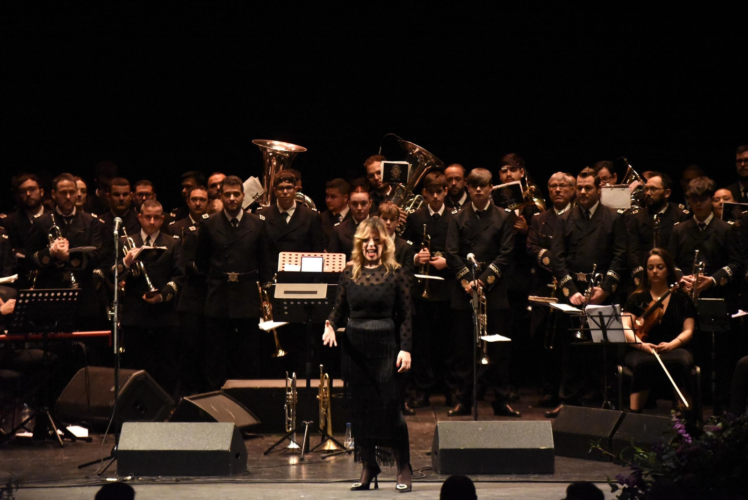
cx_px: 374
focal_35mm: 200
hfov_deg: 10.3
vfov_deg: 6.9
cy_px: 250
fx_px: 4157
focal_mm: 200
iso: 12800
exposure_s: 1/320
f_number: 2.8
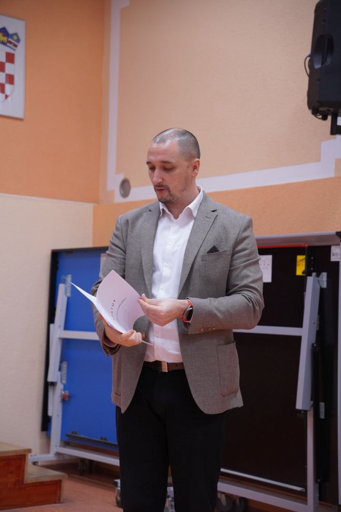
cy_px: 256
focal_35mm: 75
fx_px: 1066
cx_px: 170
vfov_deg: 27.0
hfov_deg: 18.2
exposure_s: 1/125
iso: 2000
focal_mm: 50
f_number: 3.5
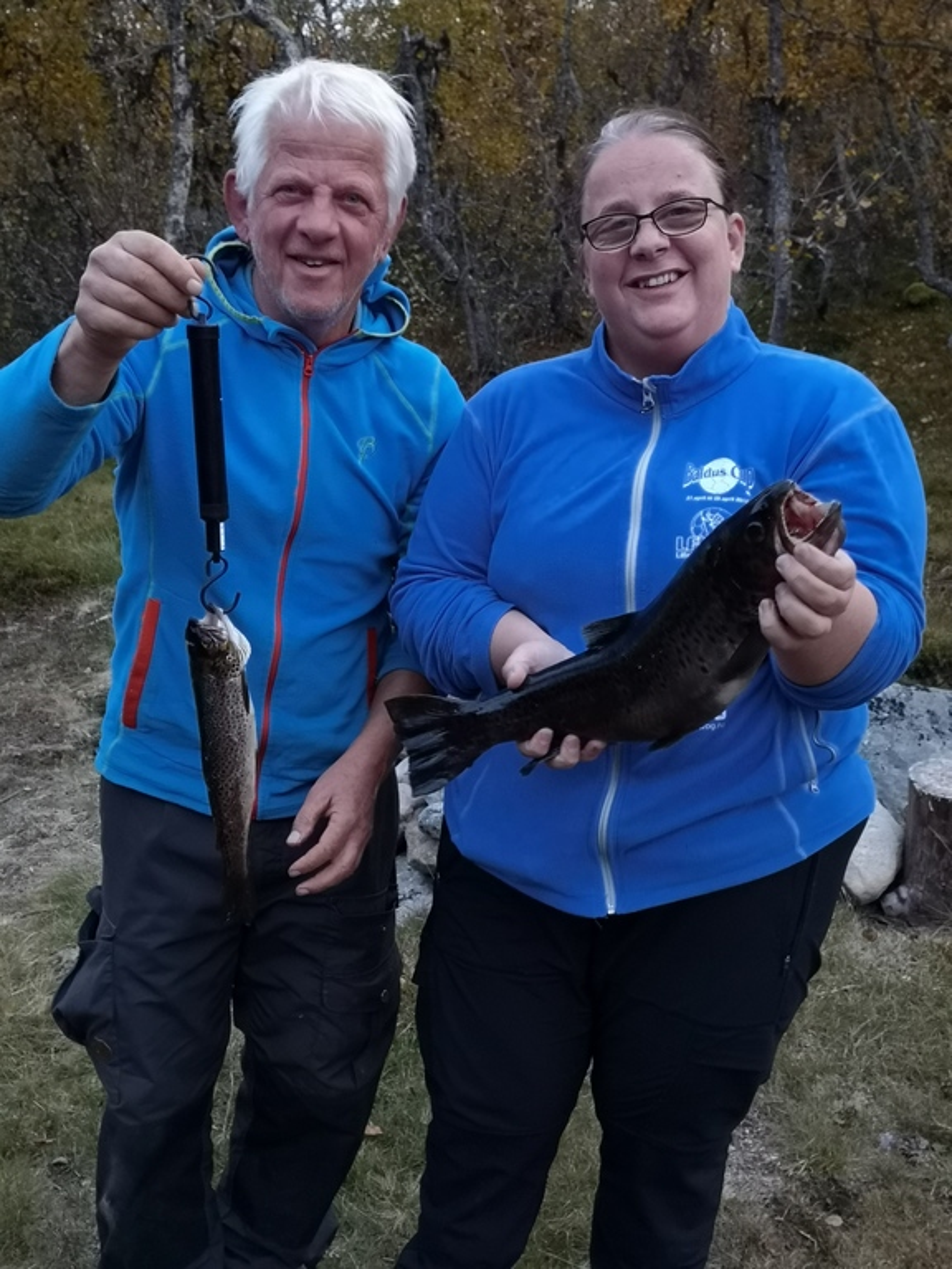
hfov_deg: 37.7
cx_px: 476
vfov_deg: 49.0
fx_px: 1393
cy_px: 634
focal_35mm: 38
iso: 640
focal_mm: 3.95
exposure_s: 1/20
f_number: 1.8
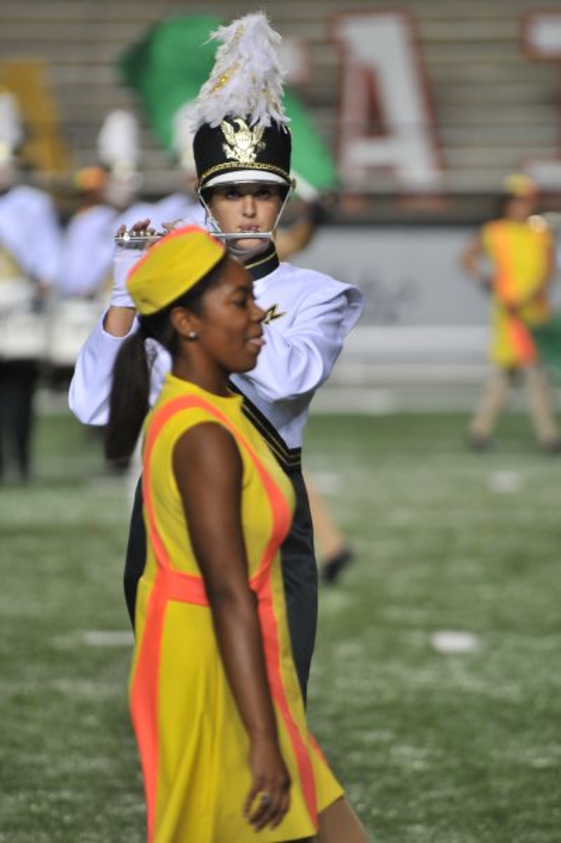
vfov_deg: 6.9
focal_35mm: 300
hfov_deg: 4.6
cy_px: 422
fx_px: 7024
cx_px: 280
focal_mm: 200
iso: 800
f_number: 2.8
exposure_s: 1/400
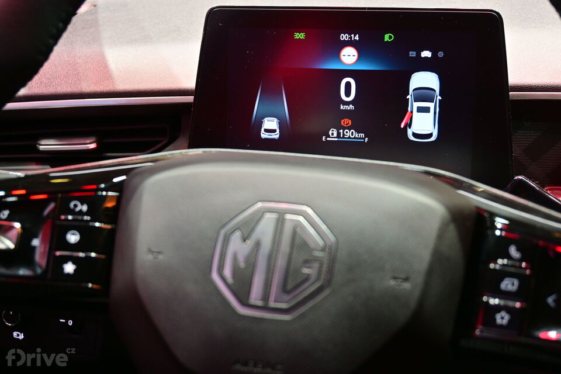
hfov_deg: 32.6
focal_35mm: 62
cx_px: 280
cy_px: 187
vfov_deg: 22.1
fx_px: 958
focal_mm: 41
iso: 800
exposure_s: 1/30
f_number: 6.3
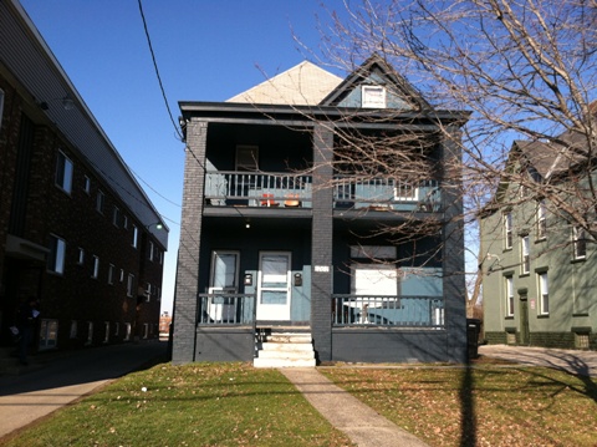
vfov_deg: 40.6
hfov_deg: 52.7
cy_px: 224
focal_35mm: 35
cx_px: 298
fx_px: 603
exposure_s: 1/882
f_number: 2.8
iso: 80
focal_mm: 3.85
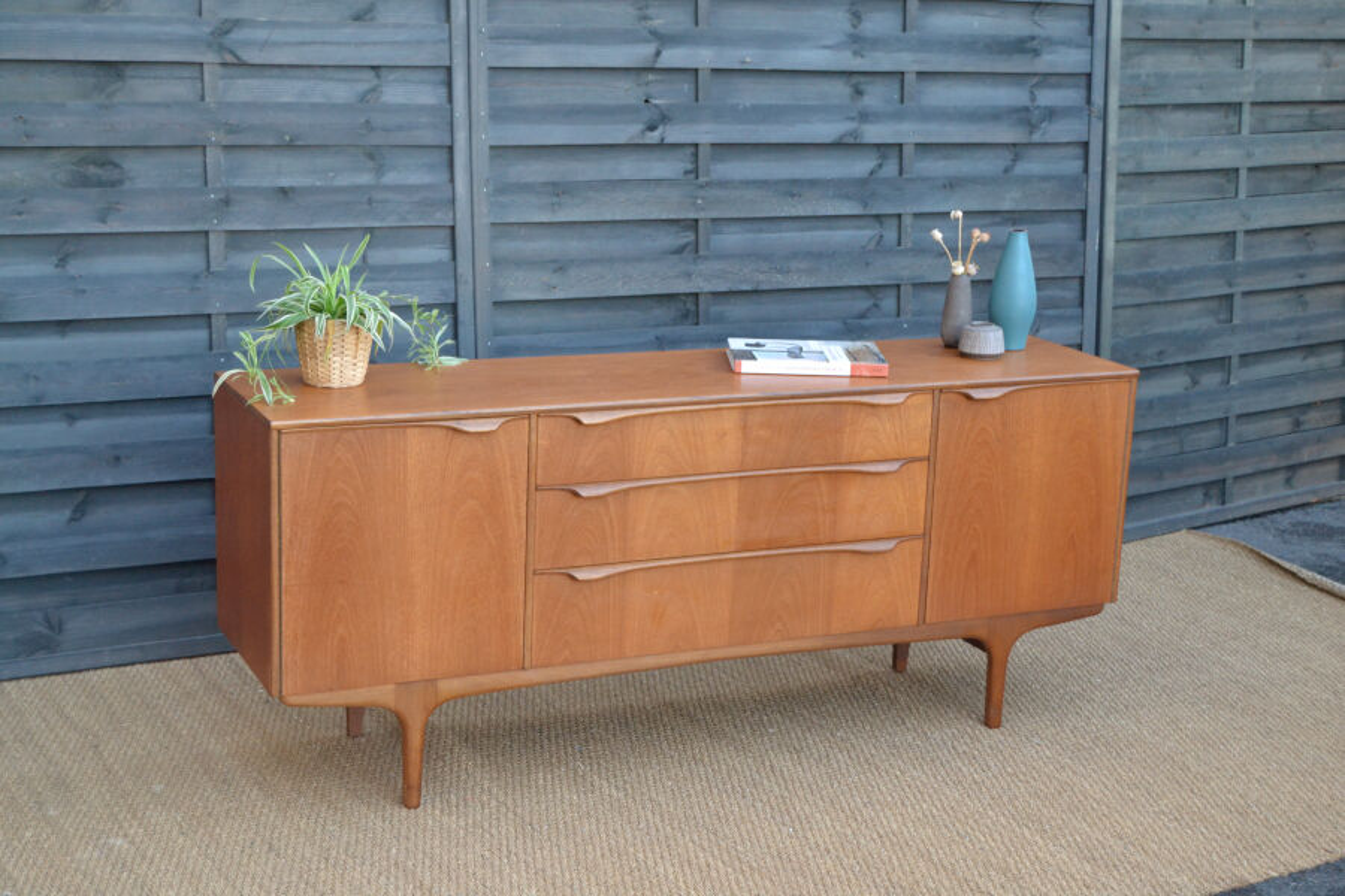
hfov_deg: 35.1
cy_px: 448
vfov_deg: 23.8
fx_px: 2129
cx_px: 672
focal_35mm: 57
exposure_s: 1/250
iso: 1600
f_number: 4.8
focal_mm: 38
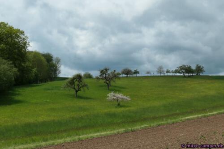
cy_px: 74
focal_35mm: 75
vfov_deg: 18.2
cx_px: 112
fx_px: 466
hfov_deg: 27.0
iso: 200
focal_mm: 27.4
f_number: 7.1
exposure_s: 1/800
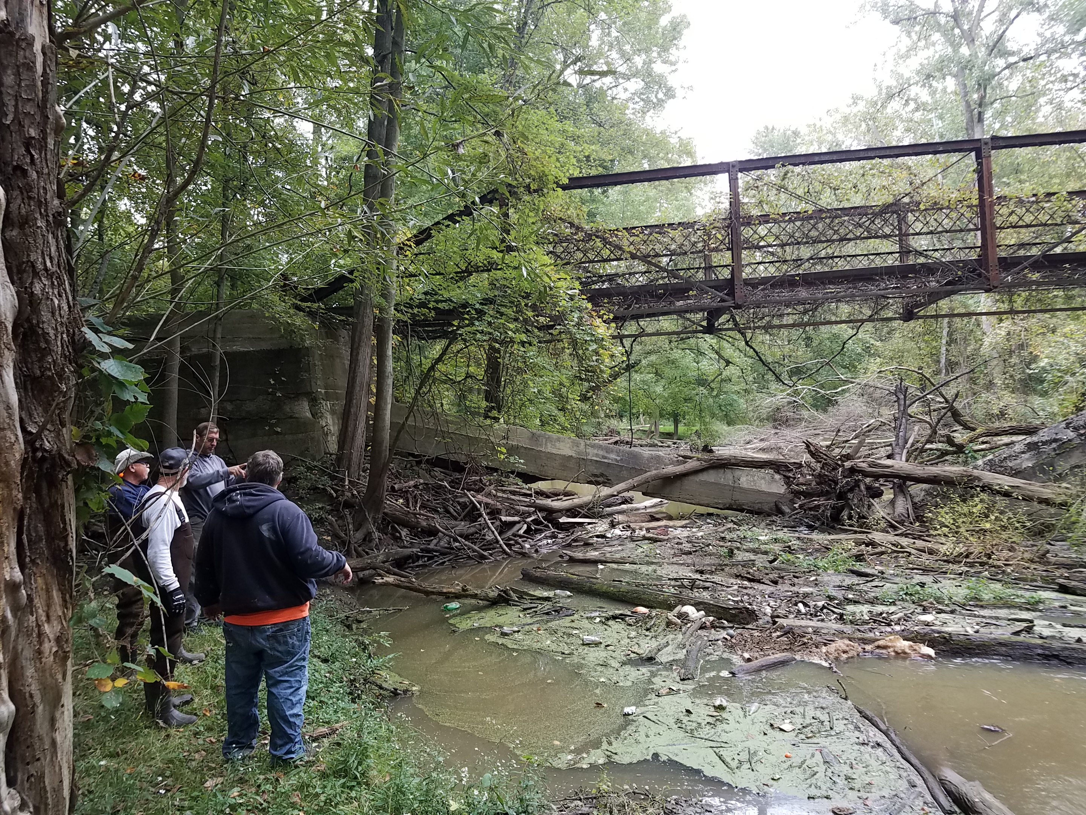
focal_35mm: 26
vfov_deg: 53.1
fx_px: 816
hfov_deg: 67.3
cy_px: 408
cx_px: 543
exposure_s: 1/60
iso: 50
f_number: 1.7
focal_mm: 4.2
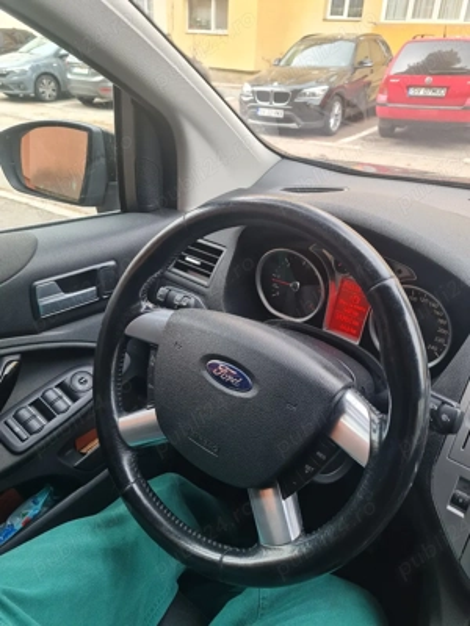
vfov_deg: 67.3
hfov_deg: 53.1
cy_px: 313
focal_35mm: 26
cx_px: 235
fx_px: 471
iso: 80
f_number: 1.8
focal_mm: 5.4
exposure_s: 1/100
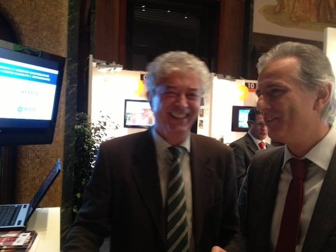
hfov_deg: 52.6
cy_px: 126
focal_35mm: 35
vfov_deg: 40.7
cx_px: 168
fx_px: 340
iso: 200
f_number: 2.4
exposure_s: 1/20
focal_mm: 4.28
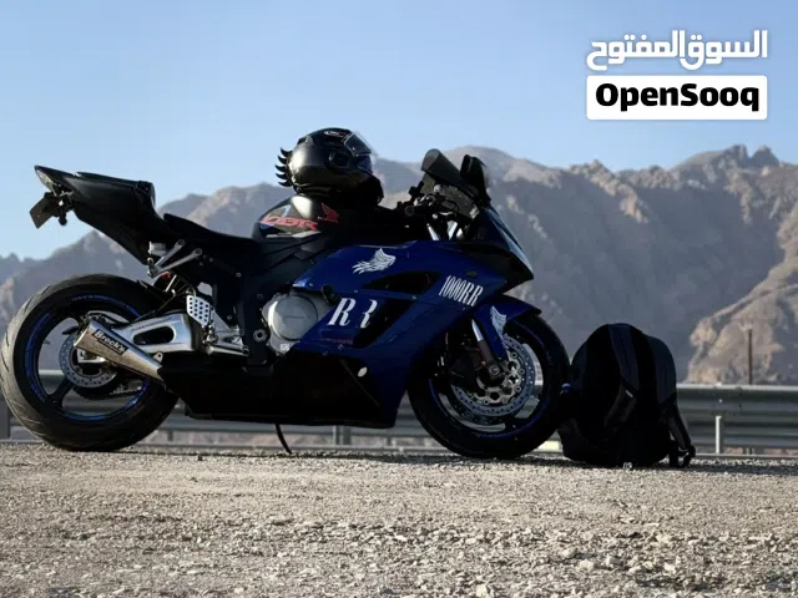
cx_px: 399
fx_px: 1107
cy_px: 299
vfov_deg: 30.3
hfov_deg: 39.7
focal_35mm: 48
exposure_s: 1/4098
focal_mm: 6.76
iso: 80
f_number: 1.78
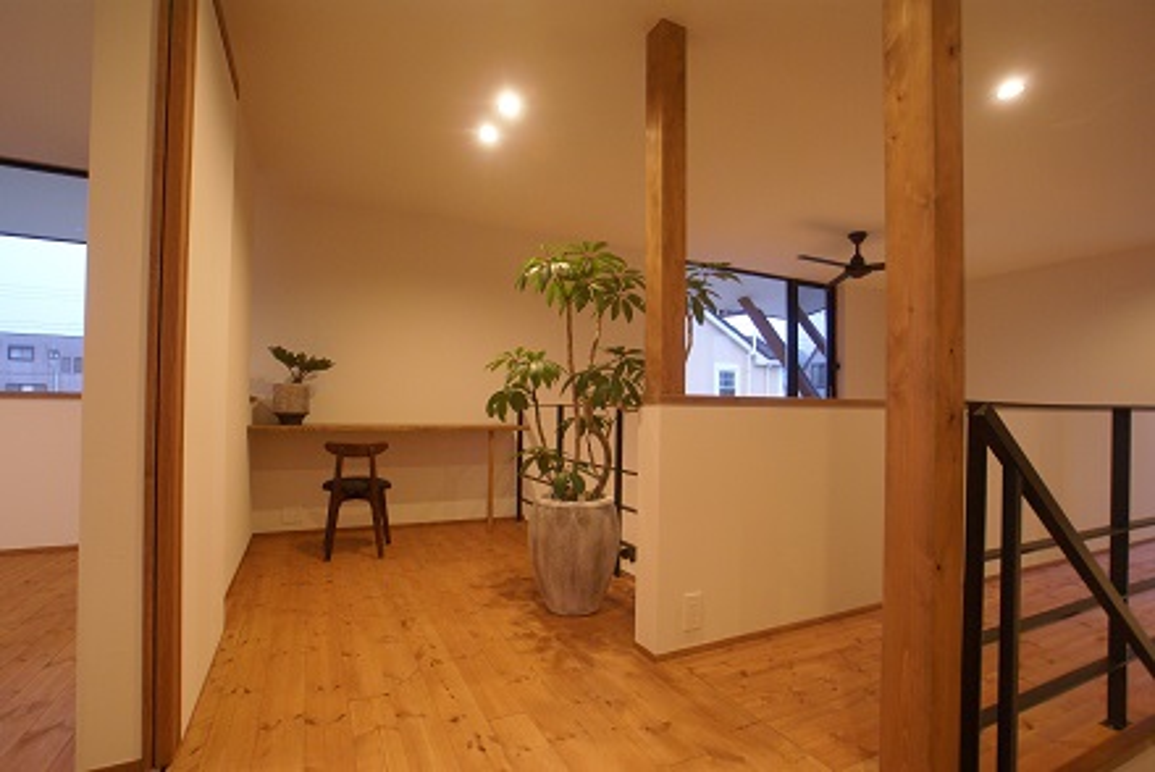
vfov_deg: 72.1
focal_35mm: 16
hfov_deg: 94.9
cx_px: 578
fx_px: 530
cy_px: 386
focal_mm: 11
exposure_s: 1/25
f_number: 4.5
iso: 800
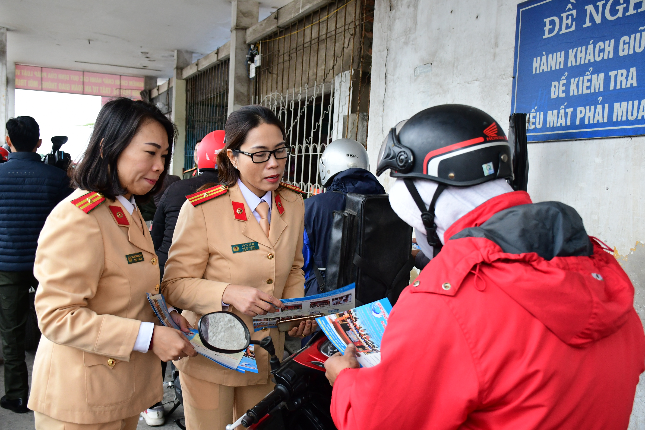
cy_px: 215
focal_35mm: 34
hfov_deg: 55.1
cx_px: 322
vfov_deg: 38.4
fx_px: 618
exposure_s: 1/200
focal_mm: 23
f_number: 5
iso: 1250
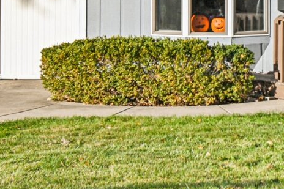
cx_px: 287
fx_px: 828
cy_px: -99
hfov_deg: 18.9
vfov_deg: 12.4
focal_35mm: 105
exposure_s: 1/320
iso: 100
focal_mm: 20
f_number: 8
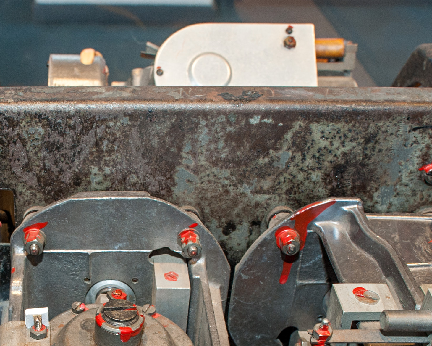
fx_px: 703
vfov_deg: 26.3
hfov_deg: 33.1
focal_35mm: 55
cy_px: 337
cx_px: 82
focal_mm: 20
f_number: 8
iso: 500
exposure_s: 1/30
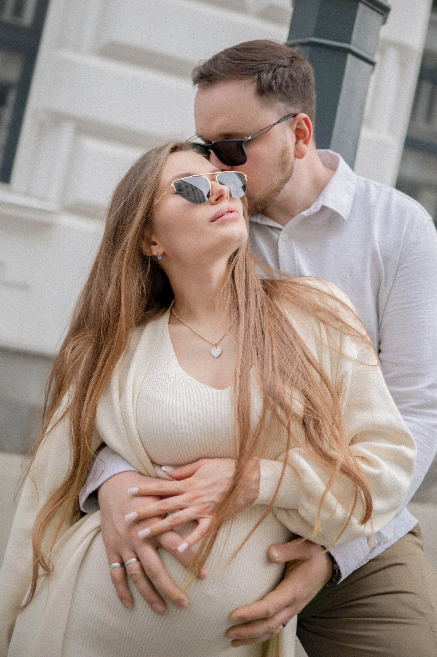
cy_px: 328
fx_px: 638
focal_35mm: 35
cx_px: 218
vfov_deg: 54.5
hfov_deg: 37.8
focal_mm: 35
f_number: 2
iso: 160
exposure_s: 1/250
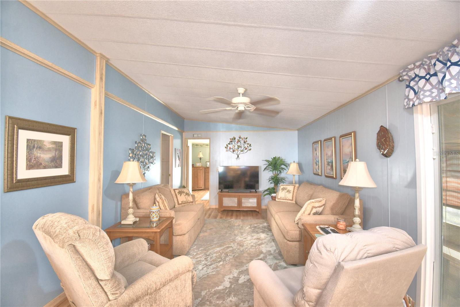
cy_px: 154
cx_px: 230
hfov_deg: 100.4
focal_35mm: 15
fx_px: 192
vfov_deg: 77.3
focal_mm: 10
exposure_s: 1/30
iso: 800
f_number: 4.5
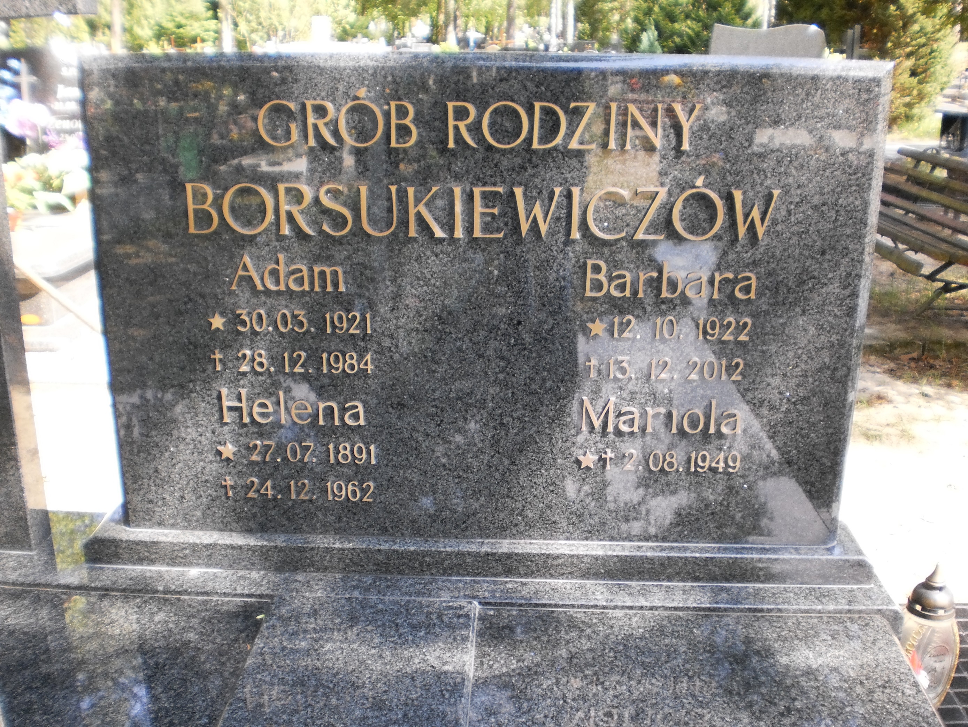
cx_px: 484
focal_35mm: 36
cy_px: 364
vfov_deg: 39.7
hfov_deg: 51.4
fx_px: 1007
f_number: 3.1
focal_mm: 6.3
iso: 100
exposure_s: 1/80
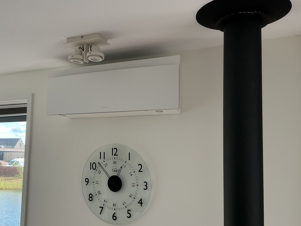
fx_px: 339
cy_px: 125
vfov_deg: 36.8
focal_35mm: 39
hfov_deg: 47.7
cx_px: 125
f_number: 1.8
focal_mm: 3
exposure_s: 1/164
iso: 25
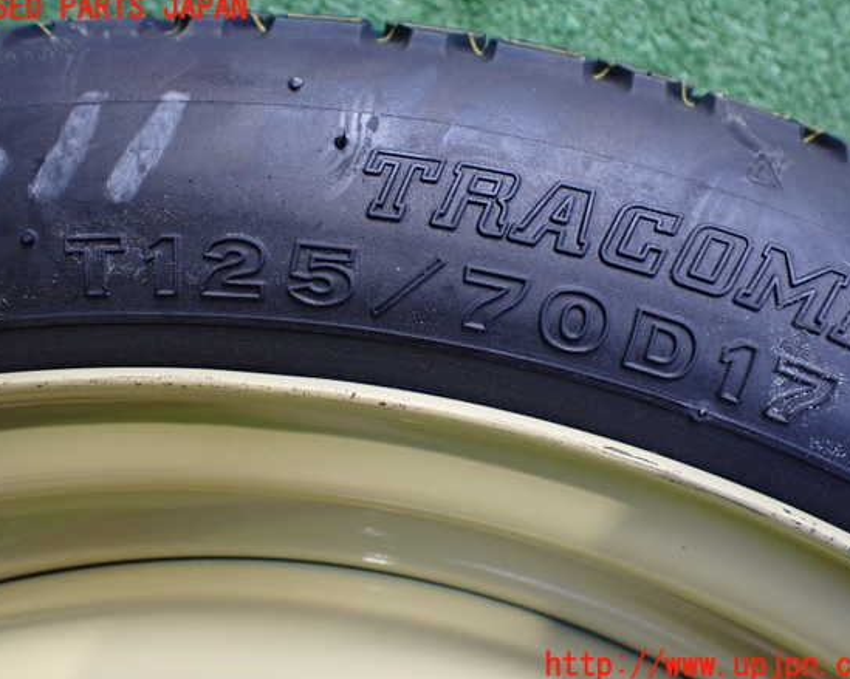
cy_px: 337
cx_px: 430
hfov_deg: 55.7
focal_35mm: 32
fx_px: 805
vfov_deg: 45.8
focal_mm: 5.4
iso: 500
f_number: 2.3
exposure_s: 1/125
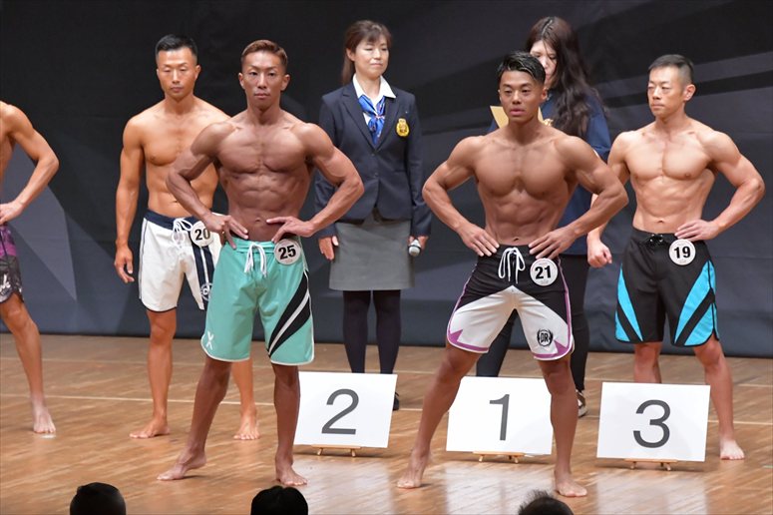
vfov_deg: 4.8
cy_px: 258
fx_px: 6117
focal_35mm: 285
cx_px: 386
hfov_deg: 7.2
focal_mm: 190
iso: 8000
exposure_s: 1/400
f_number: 5.6
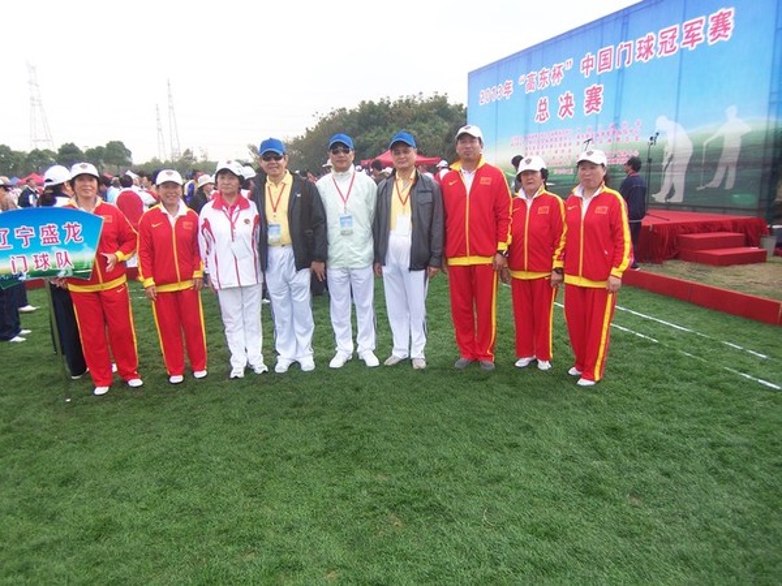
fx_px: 520
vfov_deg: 58.9
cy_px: 293
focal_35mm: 23
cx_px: 391
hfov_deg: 73.9
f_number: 2.8
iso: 64
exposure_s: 1/250
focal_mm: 3.8
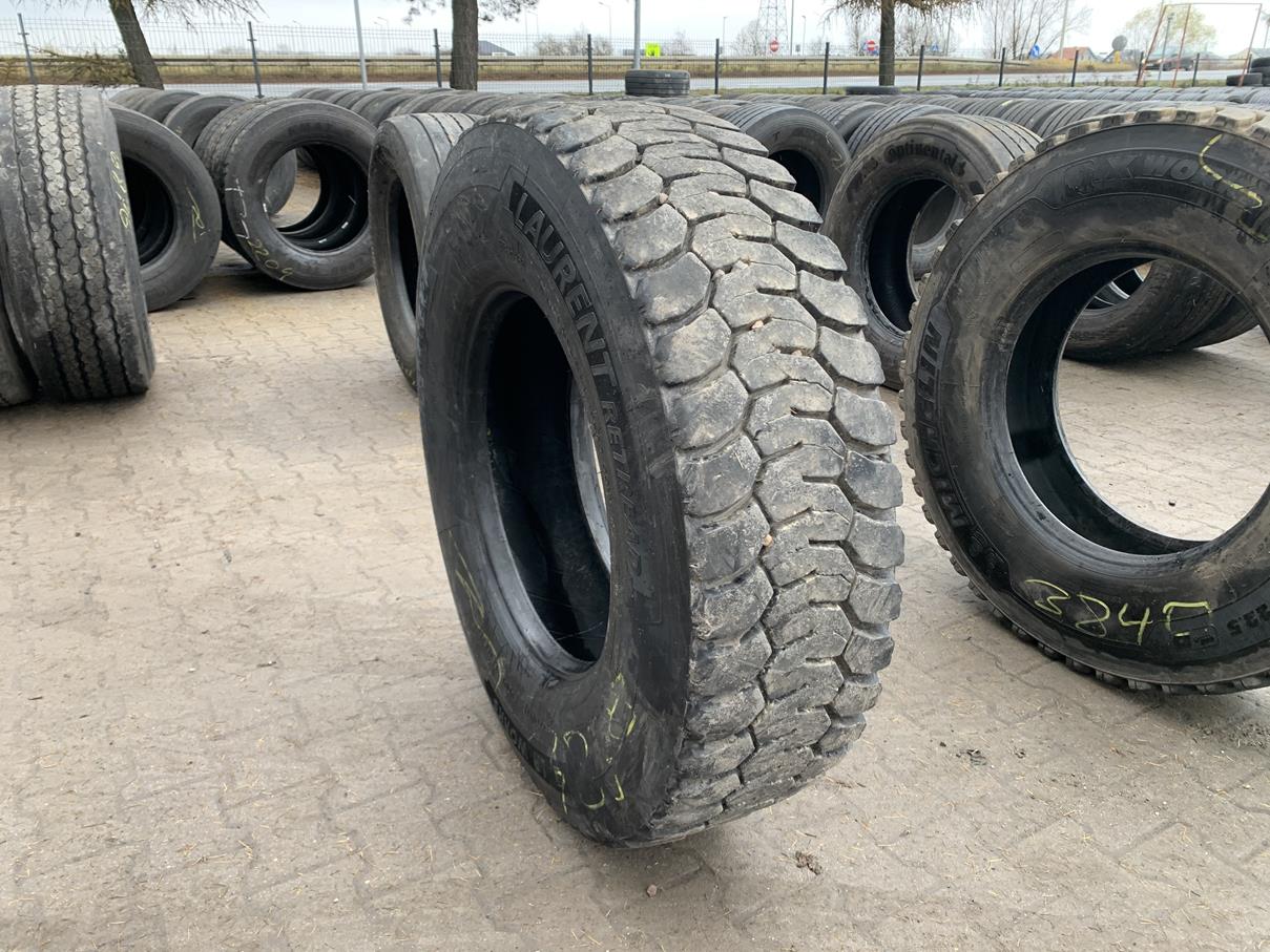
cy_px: 476
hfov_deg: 67.3
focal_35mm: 26
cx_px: 635
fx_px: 954
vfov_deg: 53.1
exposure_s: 1/121
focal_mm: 4.25
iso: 64
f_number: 1.8
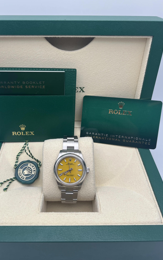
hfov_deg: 44.4
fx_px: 199
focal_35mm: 28
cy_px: 128
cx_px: 71
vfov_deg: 66.5
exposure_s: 1/245
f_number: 1.5
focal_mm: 5.7
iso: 40
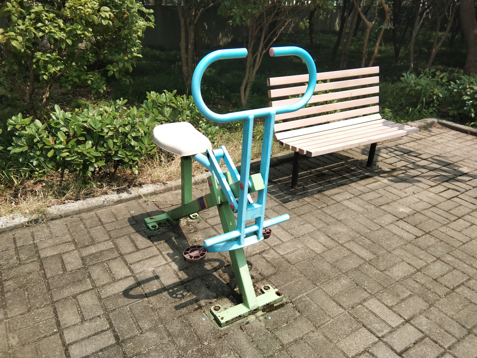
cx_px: 238
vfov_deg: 45.4
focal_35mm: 31
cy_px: 179
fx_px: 427
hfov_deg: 58.4
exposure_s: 1/660
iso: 50
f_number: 2.2
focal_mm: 3.69
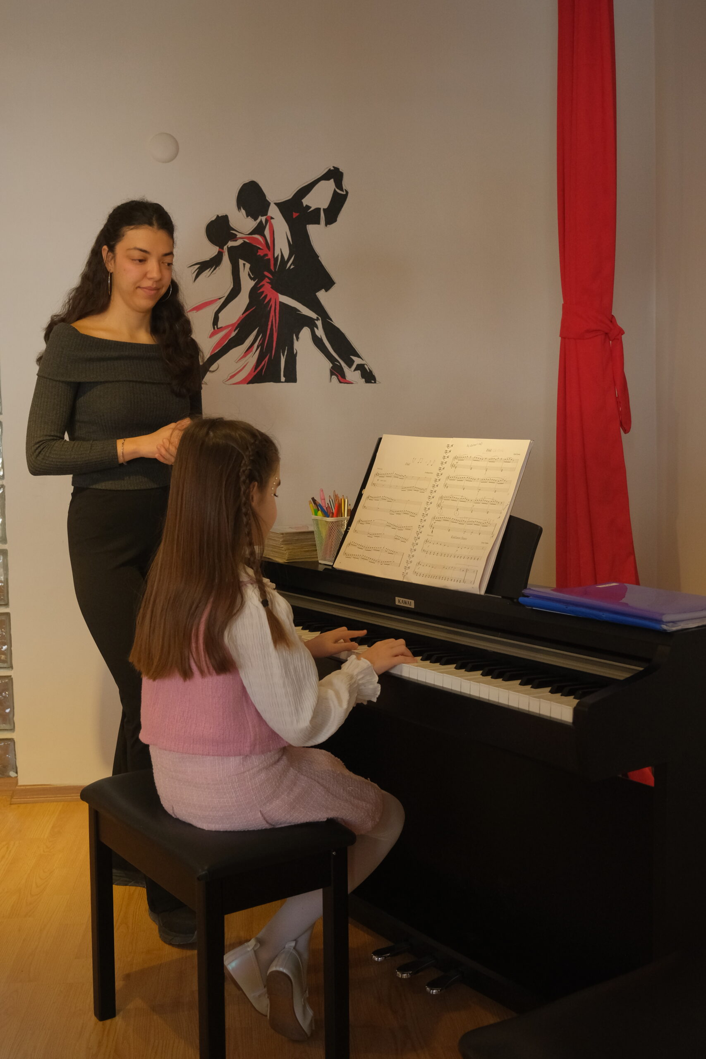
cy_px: 530
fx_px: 1088
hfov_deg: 35.9
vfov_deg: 51.9
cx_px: 353
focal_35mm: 37
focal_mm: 24.7
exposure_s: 1/160
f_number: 4.5
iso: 1600
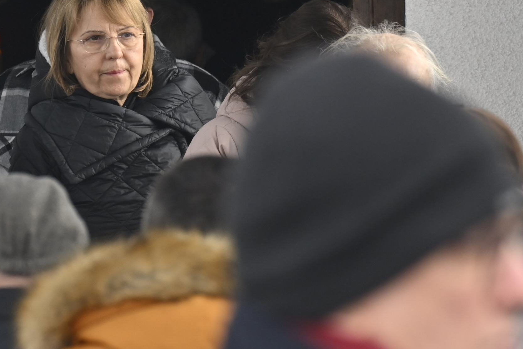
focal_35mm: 646
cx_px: 178
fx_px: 9385
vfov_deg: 2.1
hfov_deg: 3.2
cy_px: 212
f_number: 6.3
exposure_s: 1/250
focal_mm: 200
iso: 320
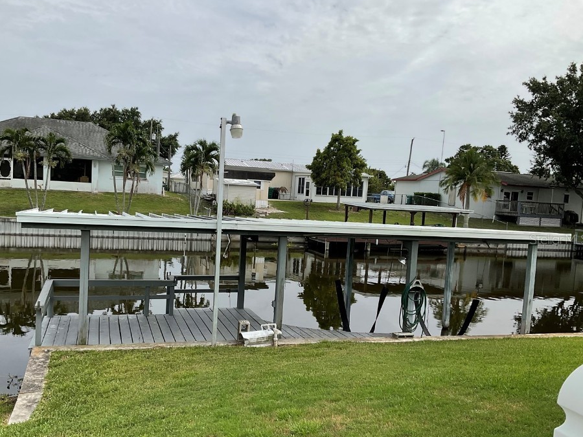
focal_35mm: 33
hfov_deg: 55.2
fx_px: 556
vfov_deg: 42.9
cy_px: 239
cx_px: 259
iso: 16
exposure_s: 1/2959
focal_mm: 3
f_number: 1.8
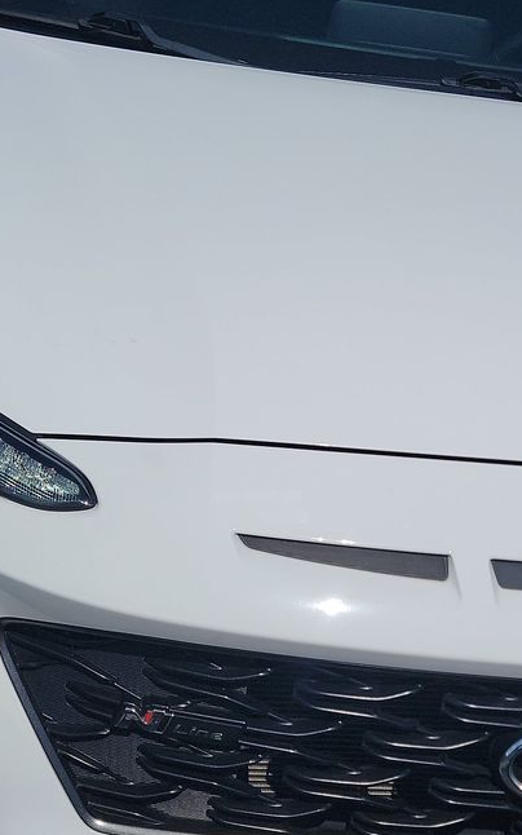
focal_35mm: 63
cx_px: 415
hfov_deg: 20.4
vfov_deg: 32.4
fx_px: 1433
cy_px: 456
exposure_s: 1/3773
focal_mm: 6.7
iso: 50
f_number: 1.8
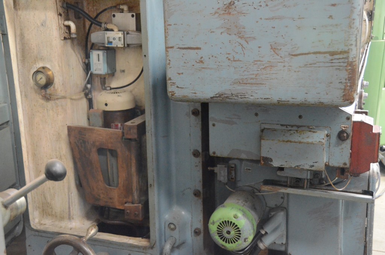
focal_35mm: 46
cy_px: 128
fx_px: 496
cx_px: 192
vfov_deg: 28.8
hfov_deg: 42.4
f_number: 4.5
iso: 6400
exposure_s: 1/80
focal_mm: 31
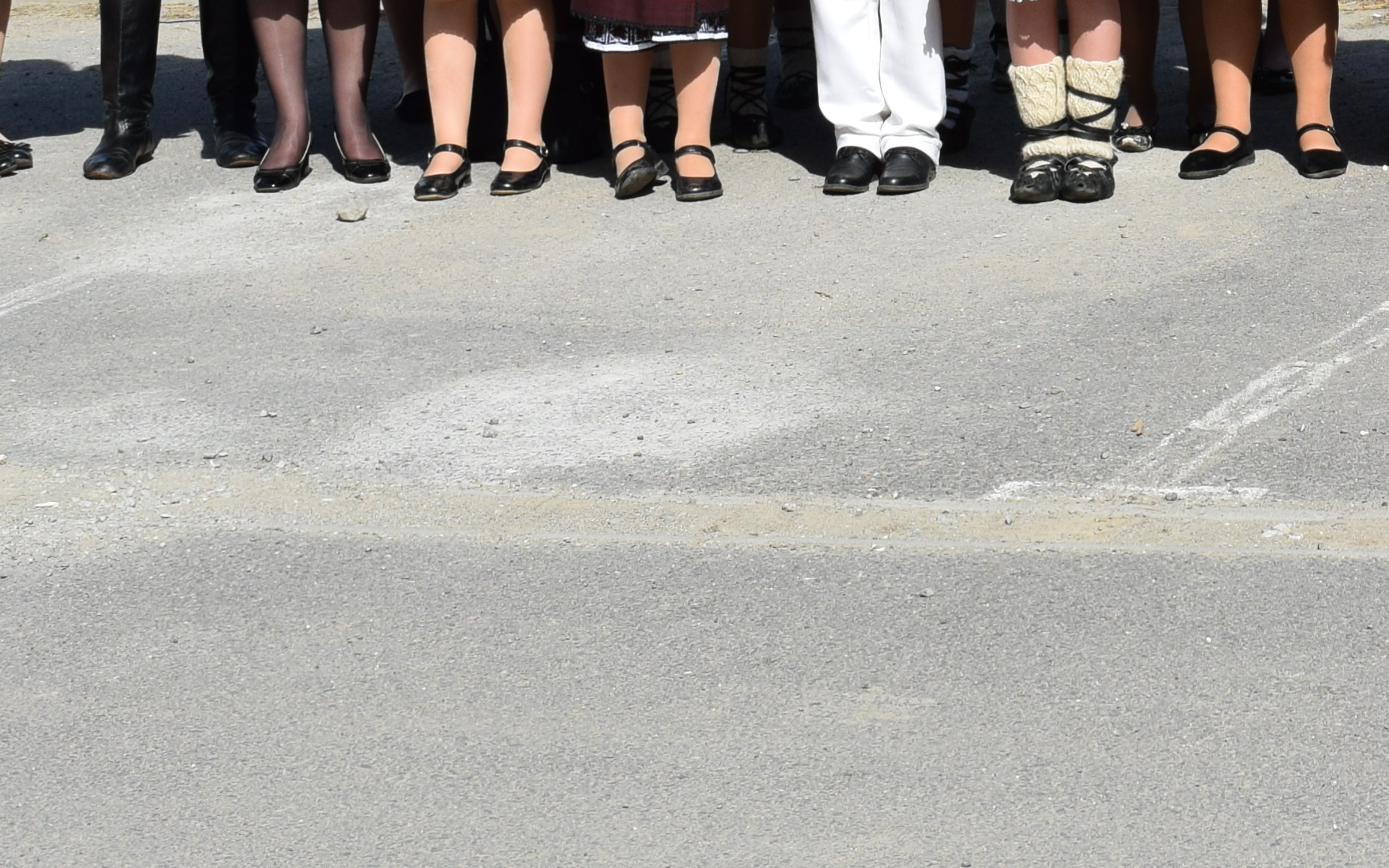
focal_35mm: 139
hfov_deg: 14.8
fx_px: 5262
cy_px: -166
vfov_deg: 9.3
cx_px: 1324
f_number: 10
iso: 200
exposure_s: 1/400
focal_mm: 28
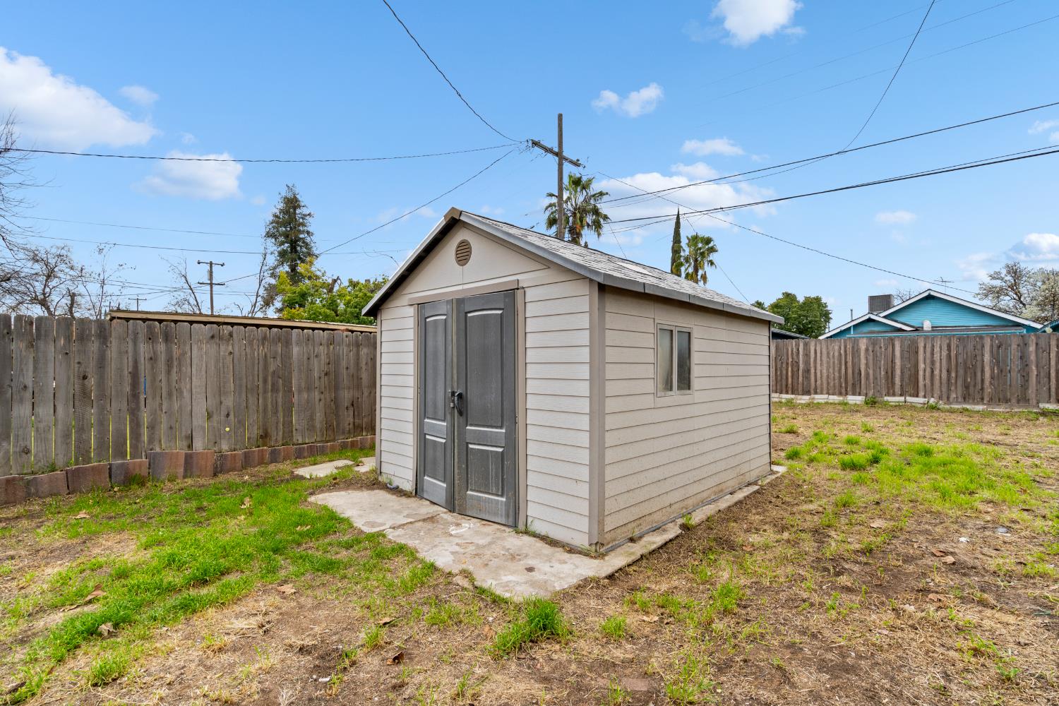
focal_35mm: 16
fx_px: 471
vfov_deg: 73.7
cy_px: 353
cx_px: 530
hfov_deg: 96.7
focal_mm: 16
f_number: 11
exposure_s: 1/50
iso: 640
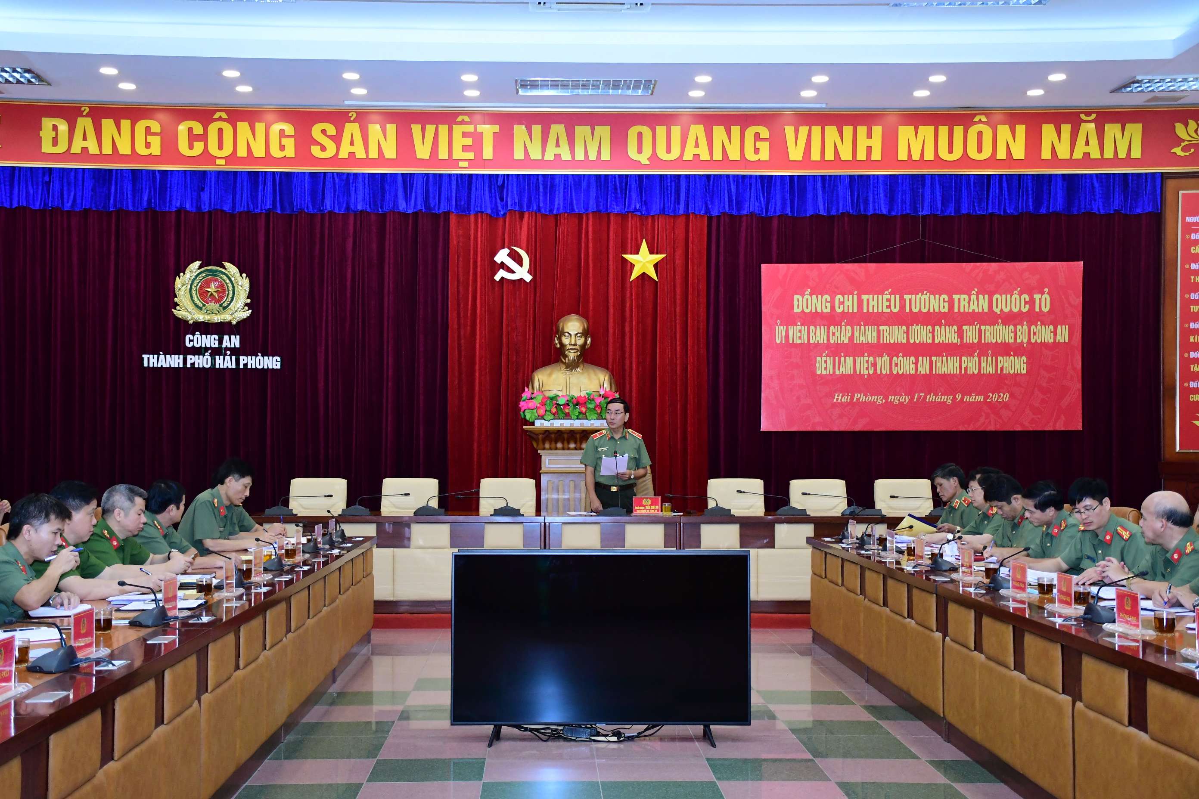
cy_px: 400
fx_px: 1599
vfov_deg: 28.1
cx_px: 600
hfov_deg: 41.1
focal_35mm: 48
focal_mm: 32
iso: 2500
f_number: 5
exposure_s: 1/200
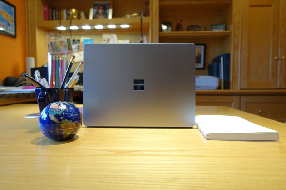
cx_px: 143
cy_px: 95
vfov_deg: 53.1
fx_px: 191
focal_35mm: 24
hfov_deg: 73.8
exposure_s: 1/30
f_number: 2.5
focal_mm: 8.8
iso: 125
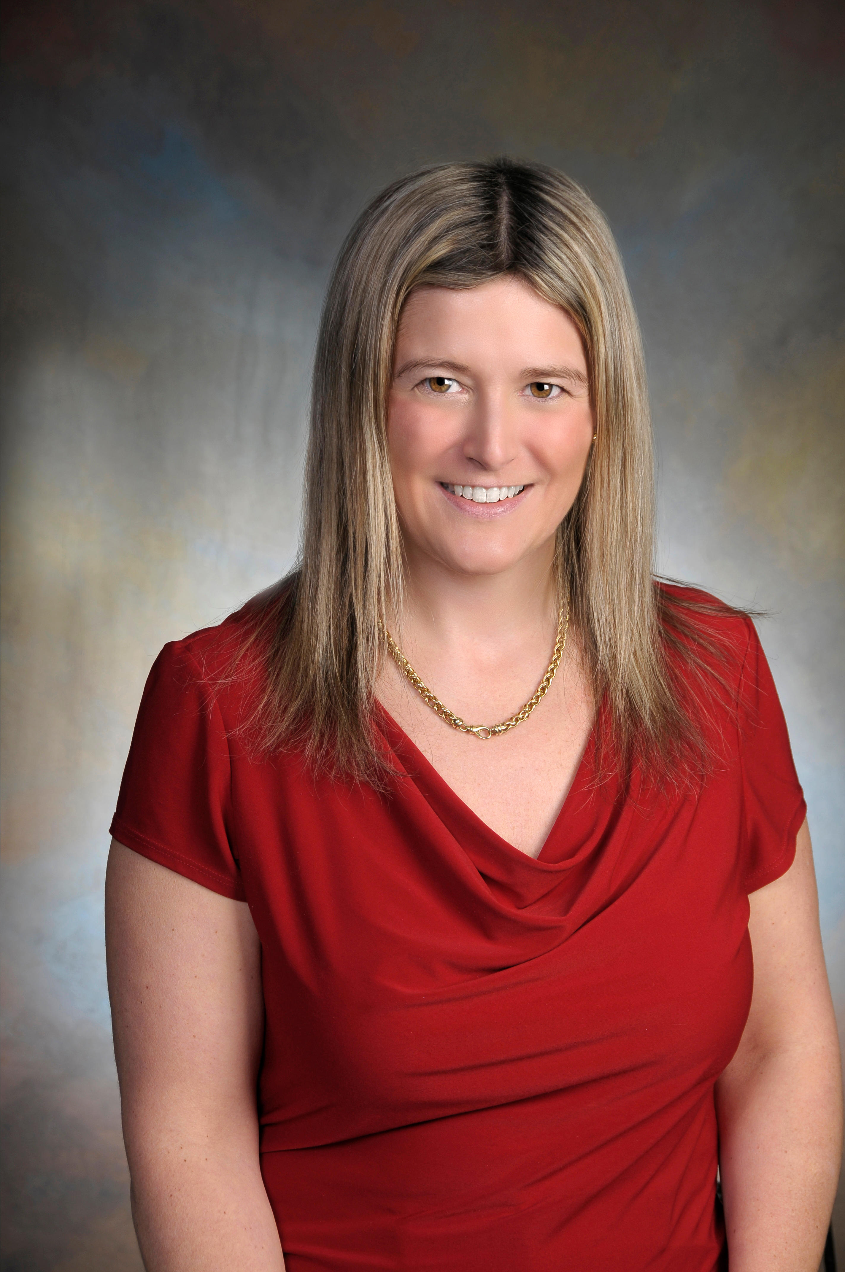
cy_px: 636
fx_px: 3706
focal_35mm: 105
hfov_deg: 13.0
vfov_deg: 19.5
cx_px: 422
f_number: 8
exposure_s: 1/250
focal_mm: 70
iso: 100
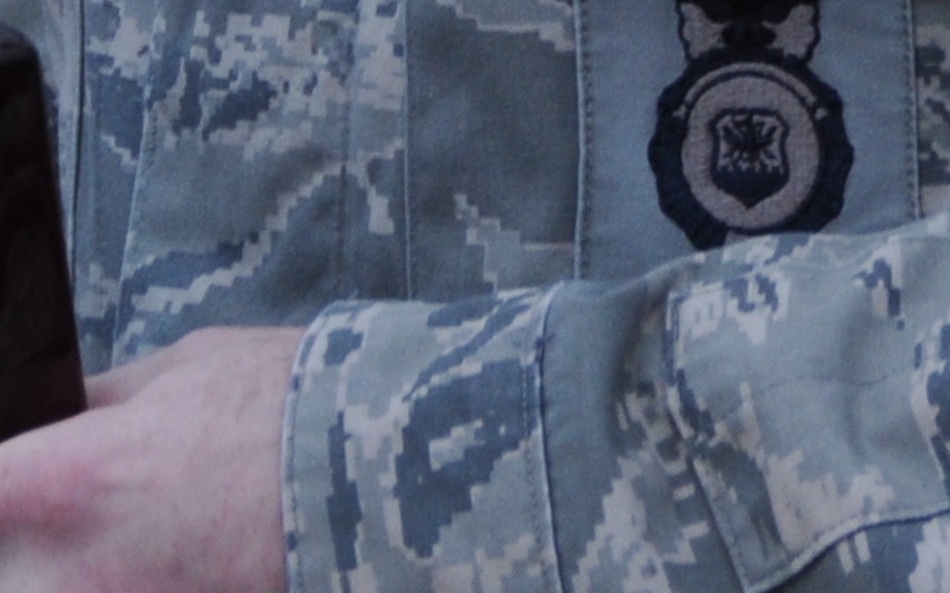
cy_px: -1128
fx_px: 19205
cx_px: 941
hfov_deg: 2.8
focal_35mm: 742
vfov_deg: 1.8
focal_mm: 82
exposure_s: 1/80
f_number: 5
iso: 400
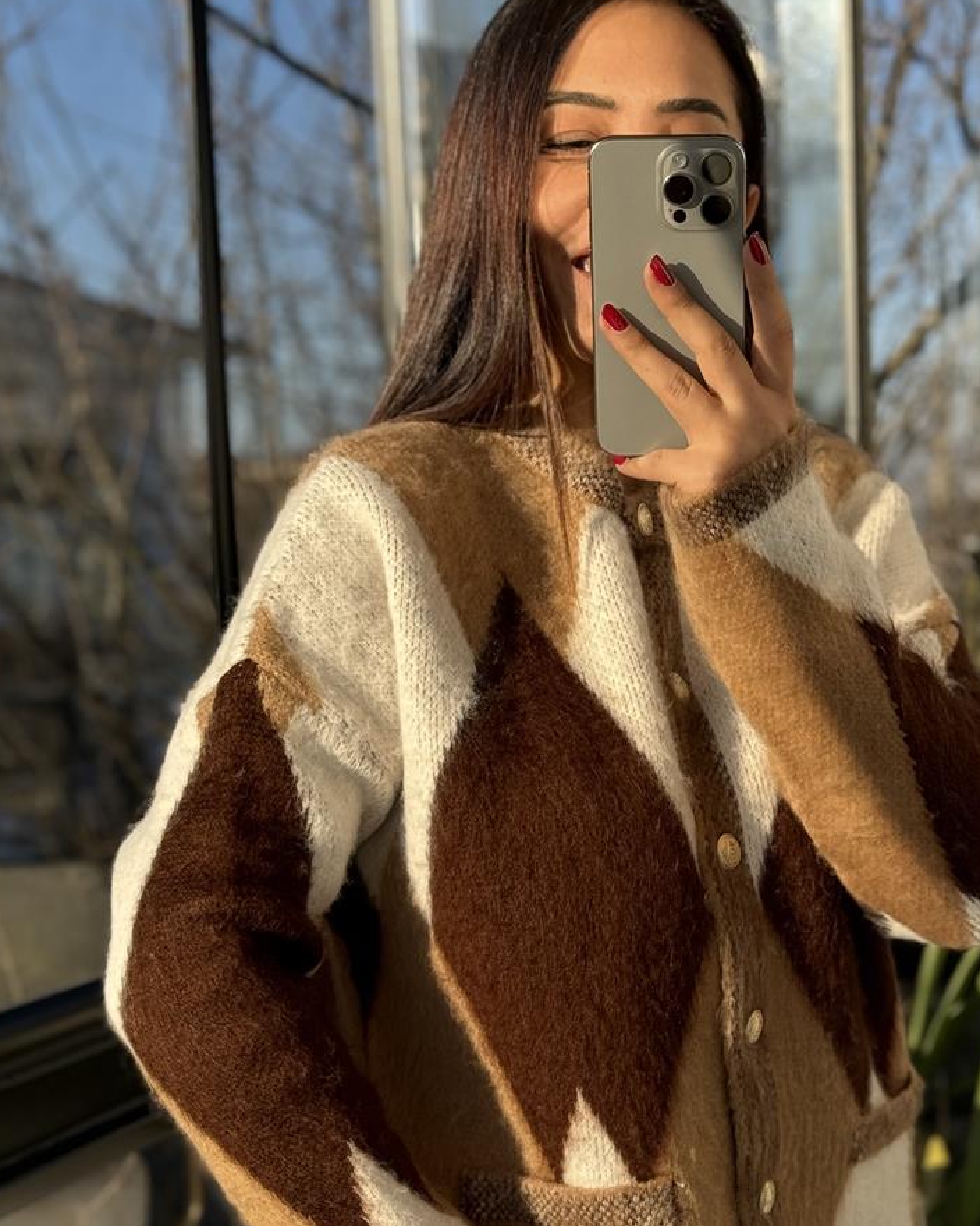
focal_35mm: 71
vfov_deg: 26.6
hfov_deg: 21.5
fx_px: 2574
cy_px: 802
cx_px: 664
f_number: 1.78
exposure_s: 1/598
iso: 64
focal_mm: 6.76
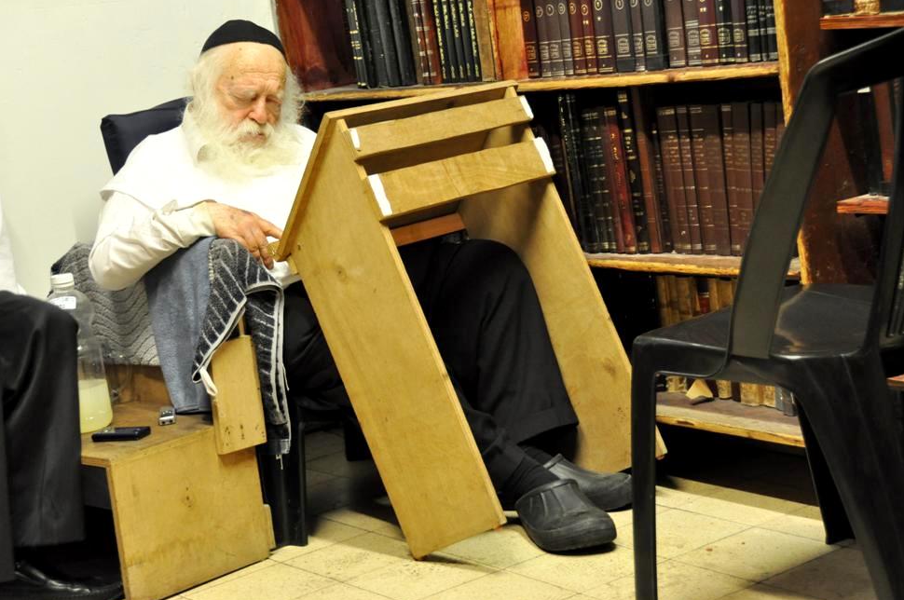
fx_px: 1906
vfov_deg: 17.9
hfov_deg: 26.7
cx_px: 431
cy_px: 287
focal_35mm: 76
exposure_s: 1/30
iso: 1100
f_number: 4.5
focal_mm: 48
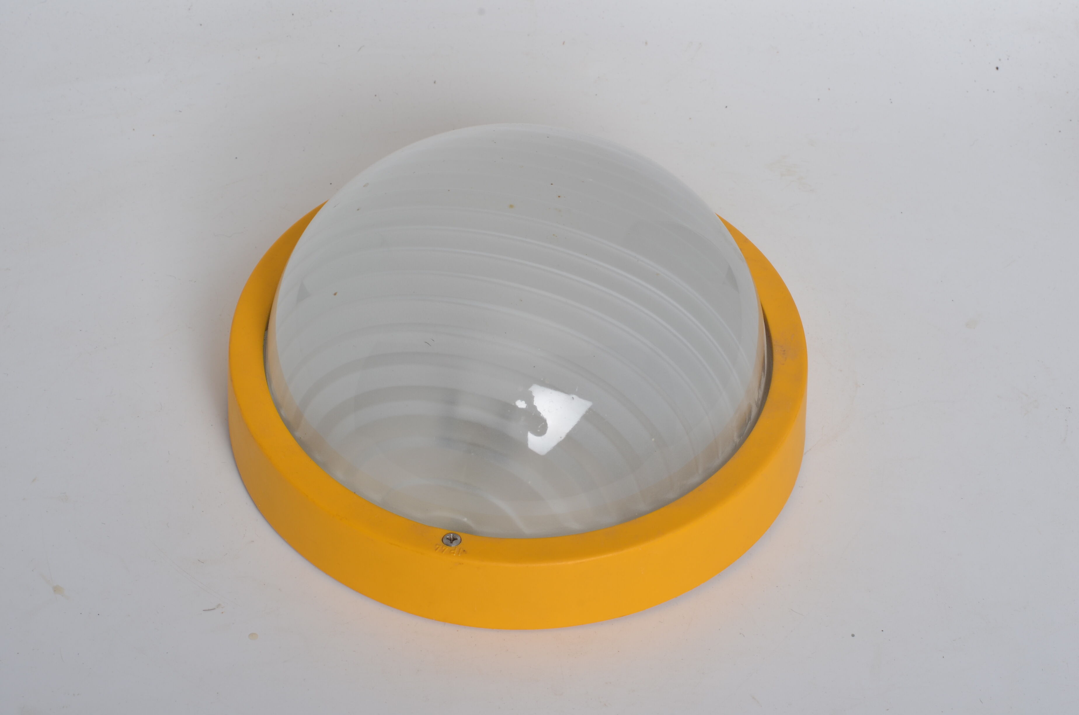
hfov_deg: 27.0
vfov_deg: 18.1
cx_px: 540
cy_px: 358
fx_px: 2243
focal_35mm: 75
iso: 100
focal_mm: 50
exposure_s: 1/125
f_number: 14
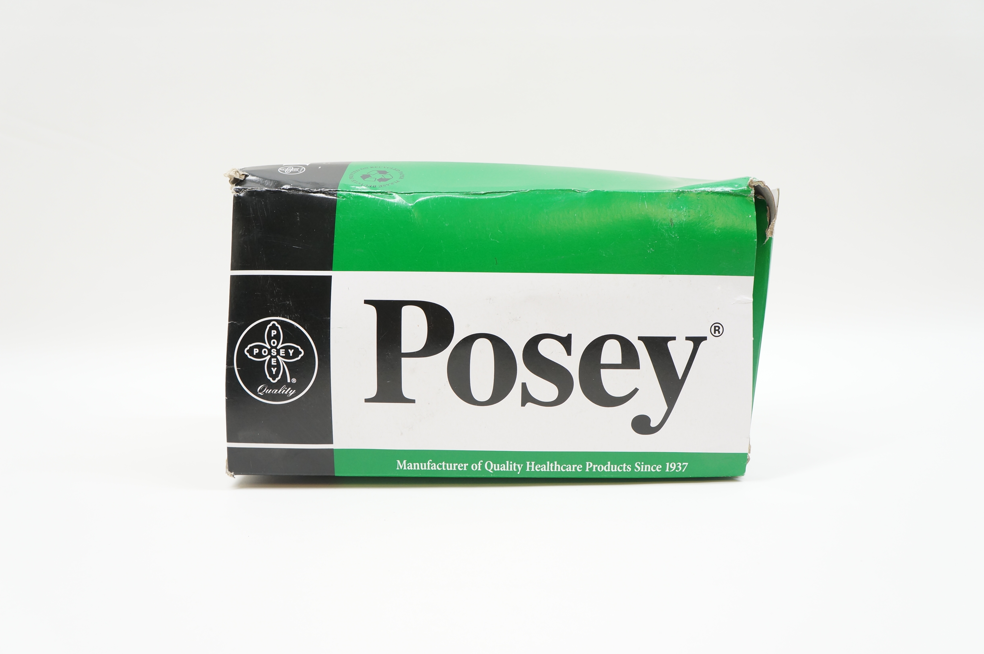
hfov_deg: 62.0
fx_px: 819
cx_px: 492
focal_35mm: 30
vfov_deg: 43.5
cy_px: 327
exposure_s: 1/40
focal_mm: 20
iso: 400
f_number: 5.6
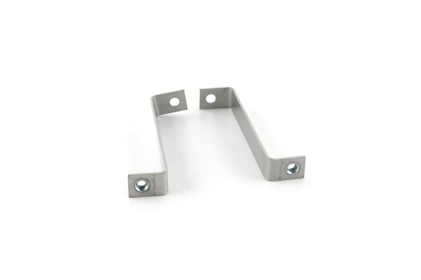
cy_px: 140
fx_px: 958
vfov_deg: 16.6
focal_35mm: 82
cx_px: 210
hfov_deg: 24.8
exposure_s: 1/8
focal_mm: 55
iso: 100
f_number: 18
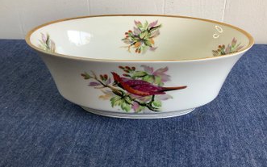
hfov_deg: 56.7
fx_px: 247
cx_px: 138
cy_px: 70
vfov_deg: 37.2
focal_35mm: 34
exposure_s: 1/100
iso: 64
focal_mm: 3.3
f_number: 2.4
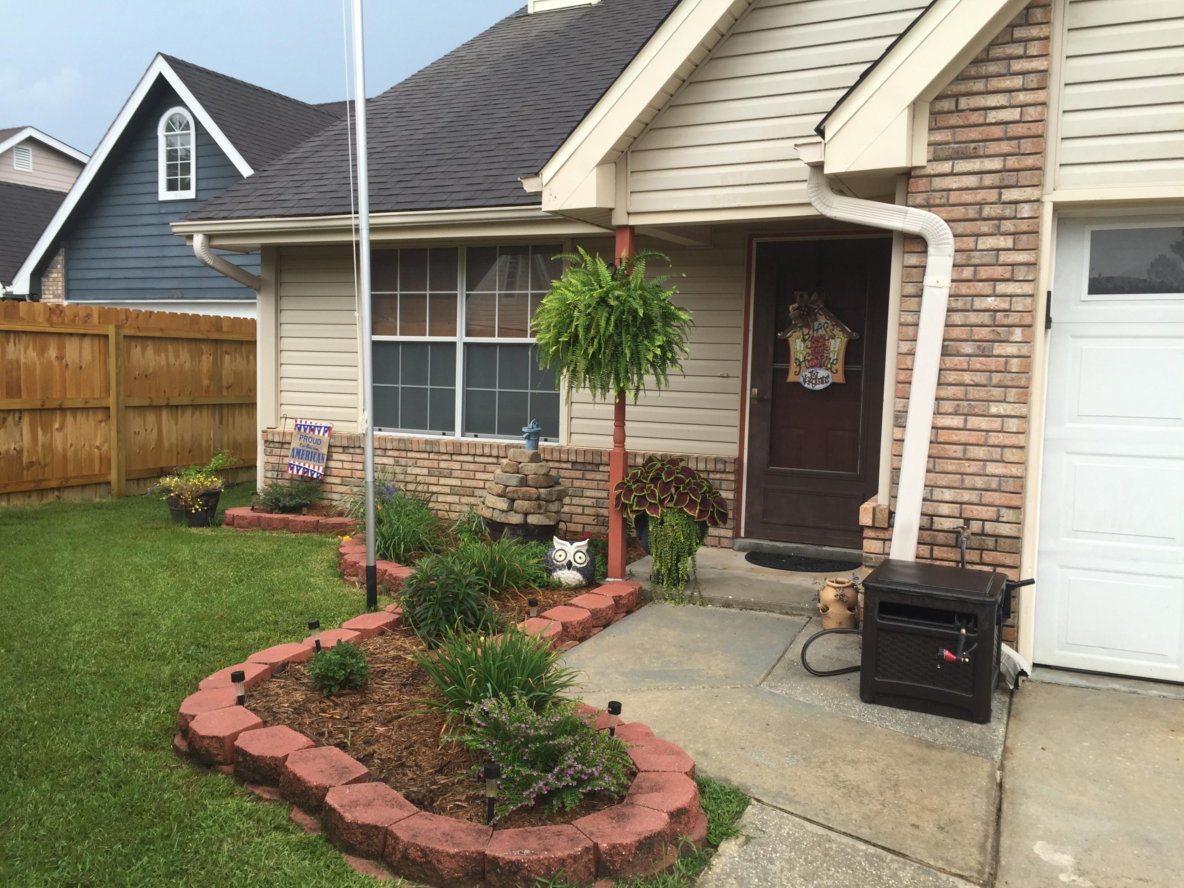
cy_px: 444
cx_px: 592
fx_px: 992
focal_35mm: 29
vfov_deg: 48.2
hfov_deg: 61.7
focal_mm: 4.15
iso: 32
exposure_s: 1/133
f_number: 2.2
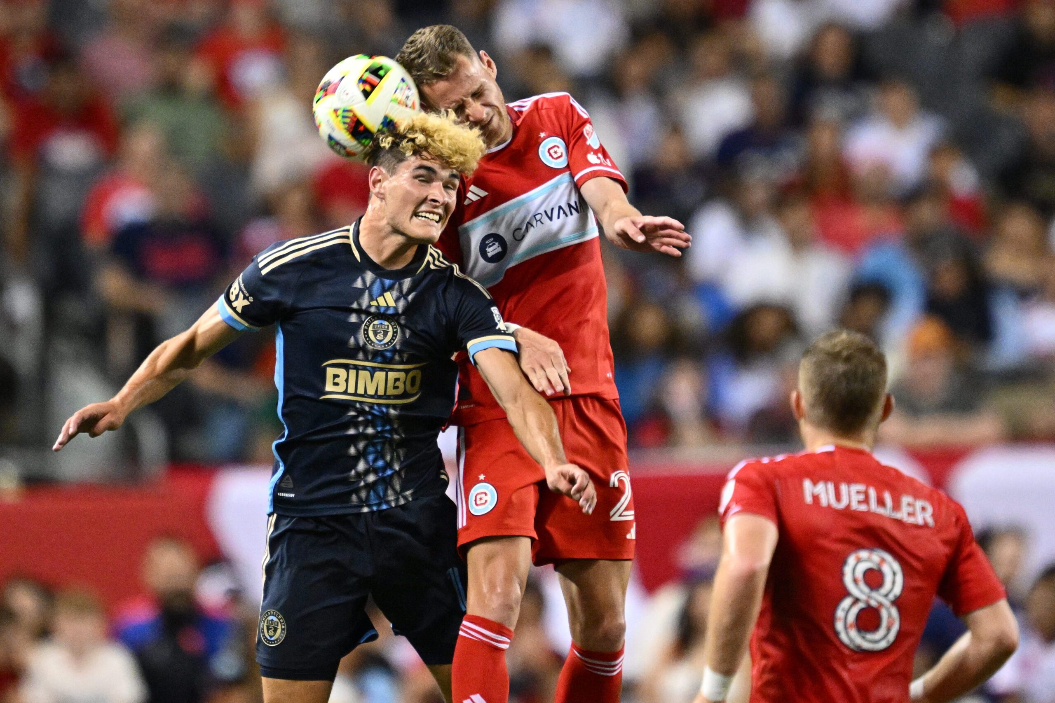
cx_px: 528
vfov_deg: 2.5
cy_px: 352
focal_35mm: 560
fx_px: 16411
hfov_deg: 3.7
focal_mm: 560
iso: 6400
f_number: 4
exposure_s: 1/2000
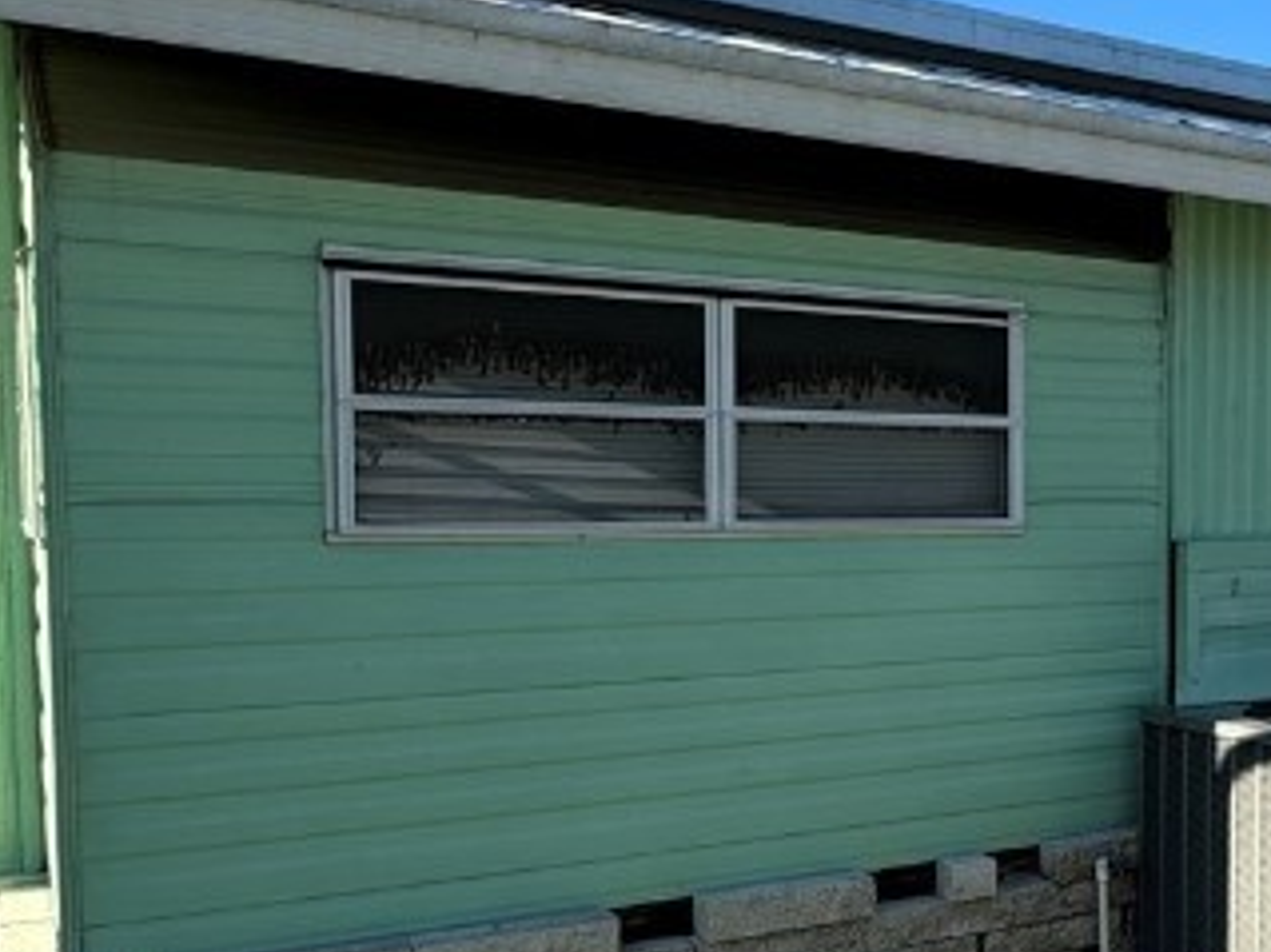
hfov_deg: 37.7
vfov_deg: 32.1
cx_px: 1263
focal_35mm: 45
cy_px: 566
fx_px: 1652
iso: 50
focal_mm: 2.22
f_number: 2.2
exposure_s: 1/771
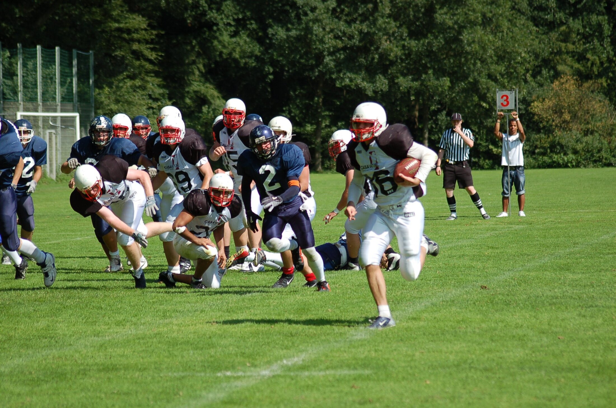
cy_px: 204
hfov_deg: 11.4
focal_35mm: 180
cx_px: 308
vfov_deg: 7.6
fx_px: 3074
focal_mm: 120
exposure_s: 1/1250
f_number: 5
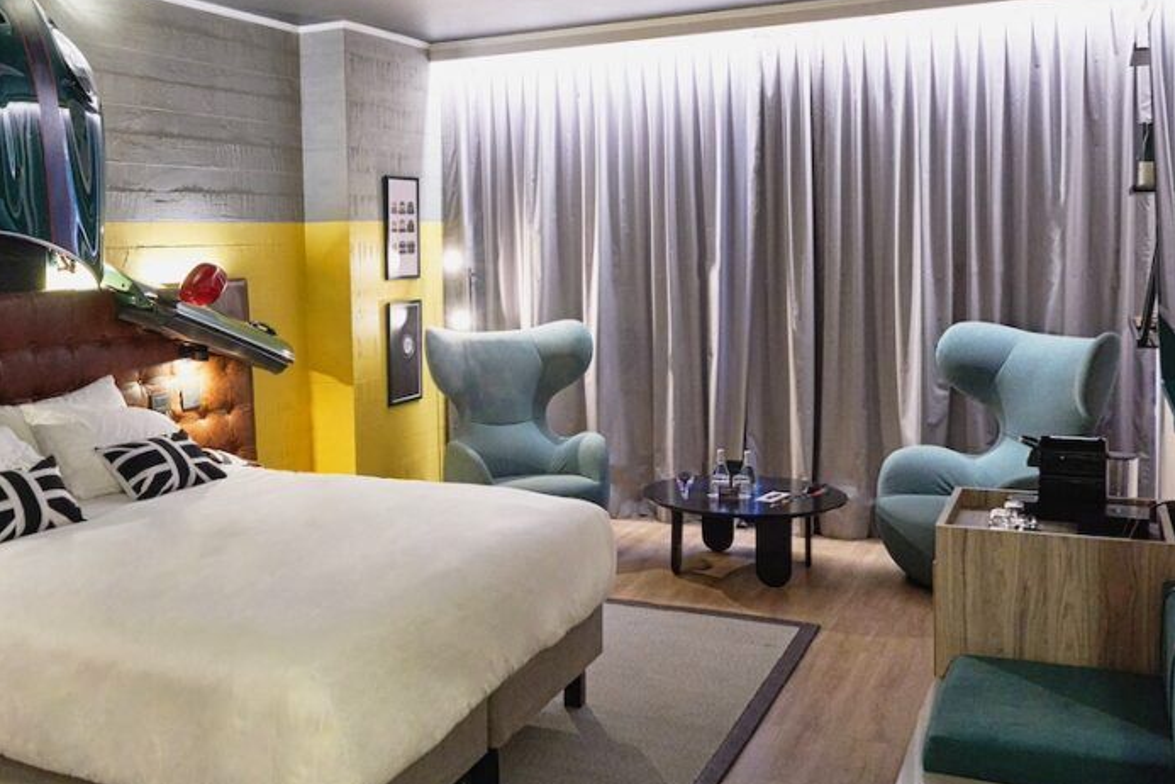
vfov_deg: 35.8
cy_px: 314
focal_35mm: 37
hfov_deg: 50.9
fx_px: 1208
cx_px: 387
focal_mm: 24
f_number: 4.5
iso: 2000
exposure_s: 1/50
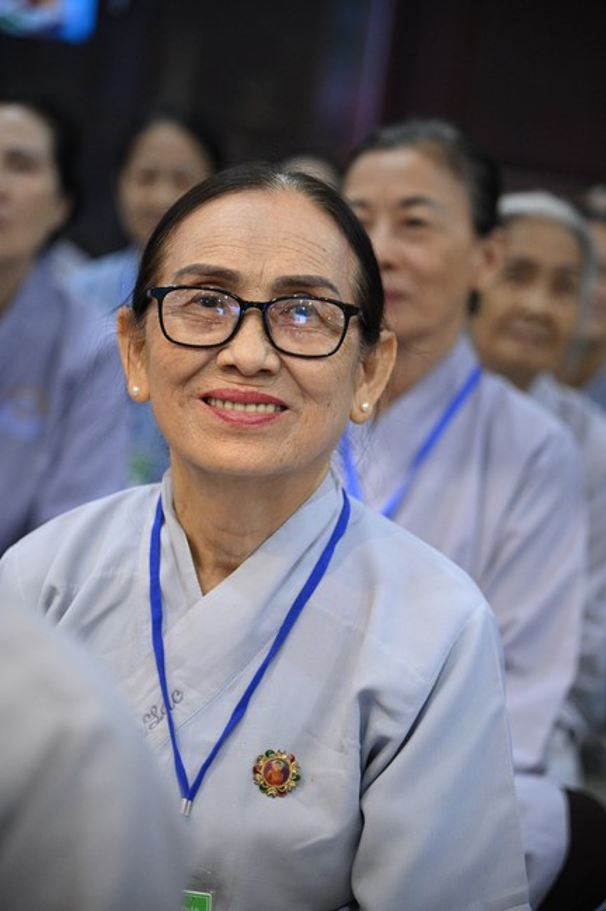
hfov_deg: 13.0
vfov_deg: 19.5
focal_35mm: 105
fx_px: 2657
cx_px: 303
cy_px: 456
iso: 6400
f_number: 4
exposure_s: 1/125
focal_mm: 105
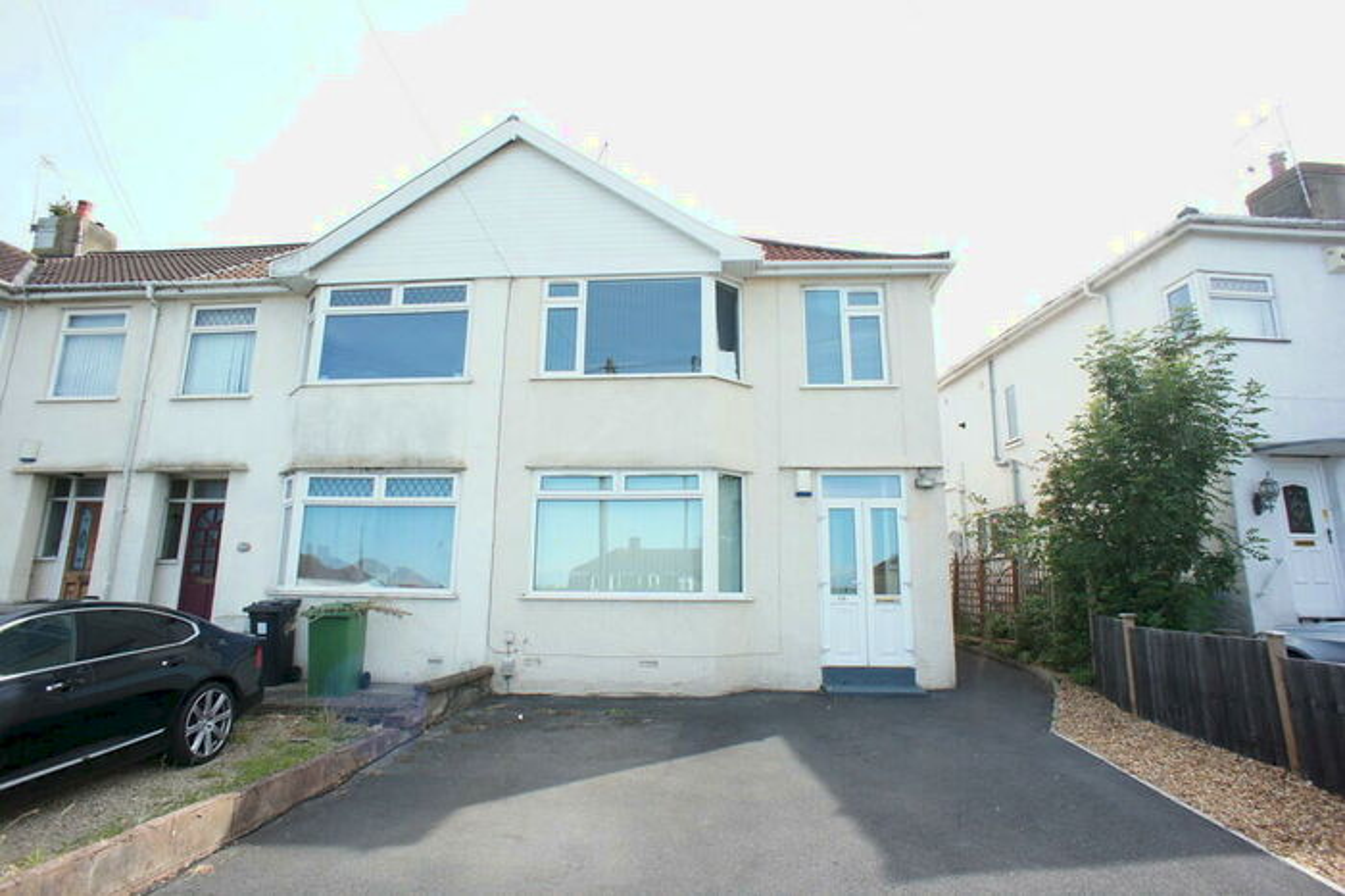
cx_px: 672
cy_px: 448
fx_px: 896
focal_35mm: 24
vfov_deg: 53.1
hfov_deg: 73.8
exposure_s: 1/160
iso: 200
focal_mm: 16
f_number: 6.3
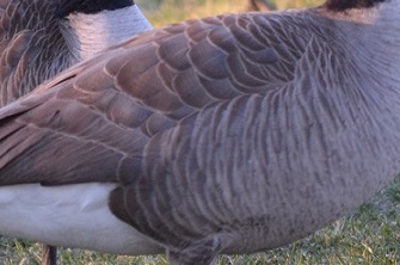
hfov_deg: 1.4
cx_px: 104
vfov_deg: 1.0
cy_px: -122
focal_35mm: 1434
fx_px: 15903
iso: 560
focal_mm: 300
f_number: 5.6
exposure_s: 1/250
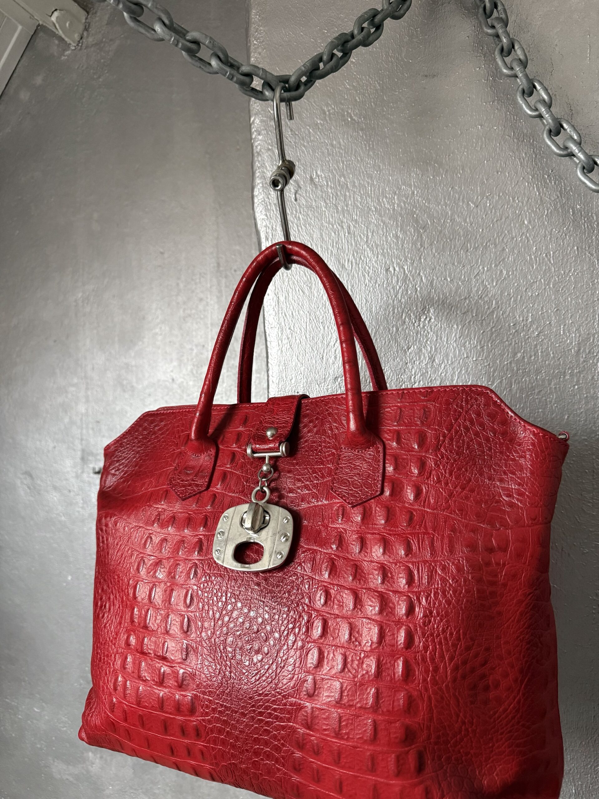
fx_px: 554
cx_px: 300
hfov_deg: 56.8
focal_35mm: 24
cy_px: 400
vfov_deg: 71.6
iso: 400
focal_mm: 6.76
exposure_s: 1/60
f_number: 1.78
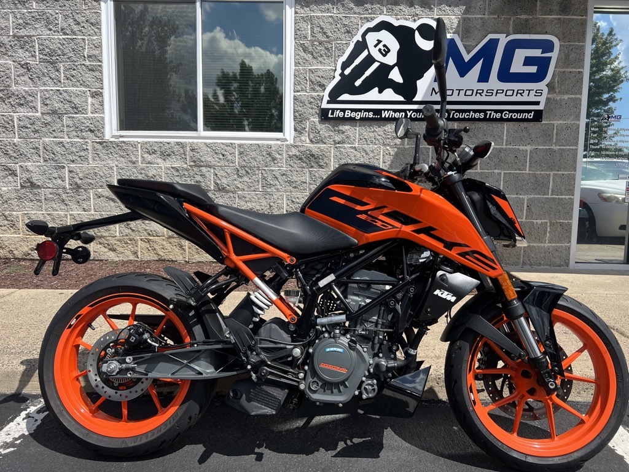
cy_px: 236
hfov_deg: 67.3
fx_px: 472
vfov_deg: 53.1
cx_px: 314
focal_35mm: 26
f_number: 1.5
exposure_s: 1/2762
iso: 50
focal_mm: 5.7
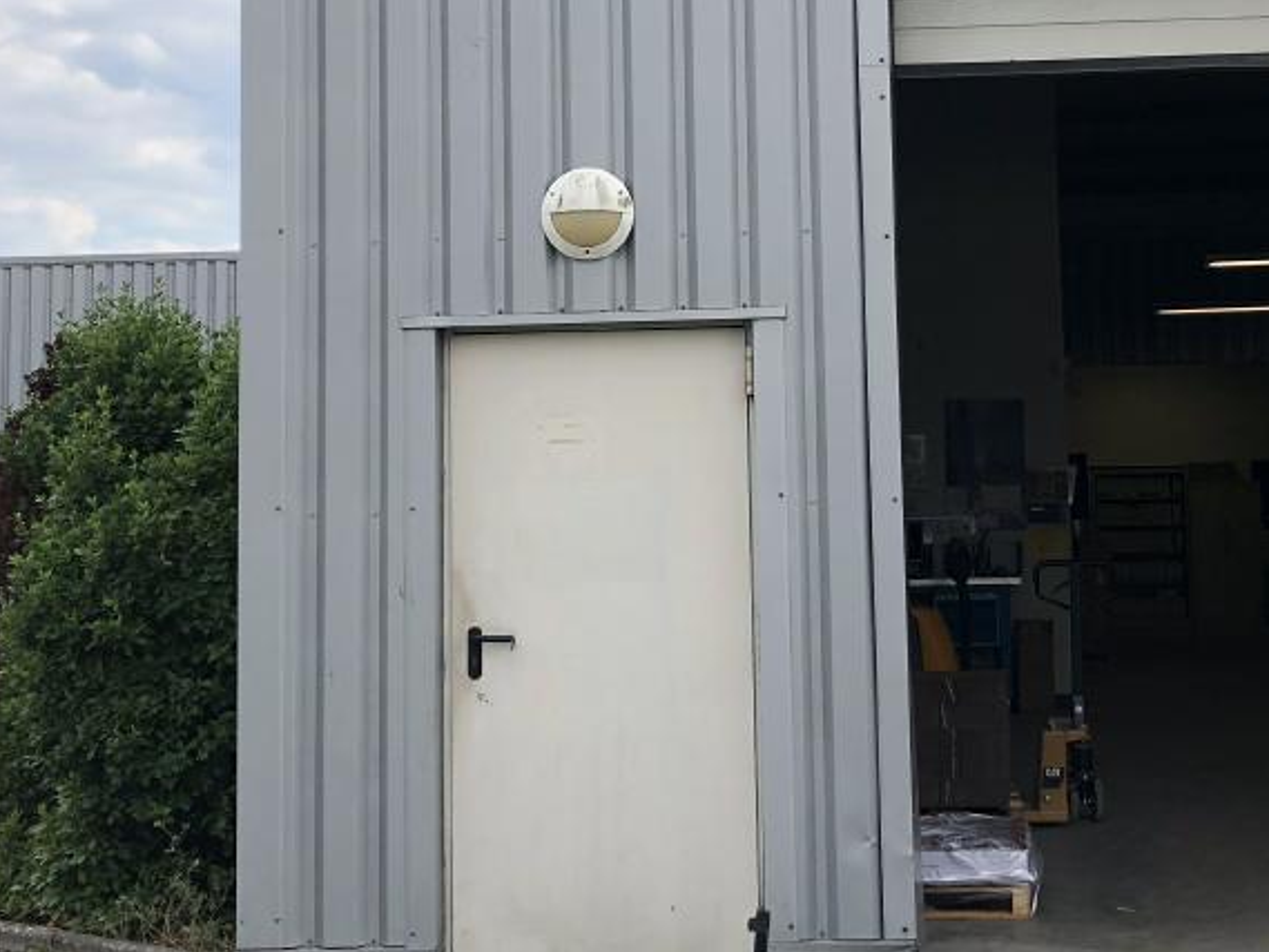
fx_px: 2310
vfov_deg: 23.1
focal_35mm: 63
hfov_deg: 30.6
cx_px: 796
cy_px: 279
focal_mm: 3.99
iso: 20
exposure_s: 1/1000
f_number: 1.8
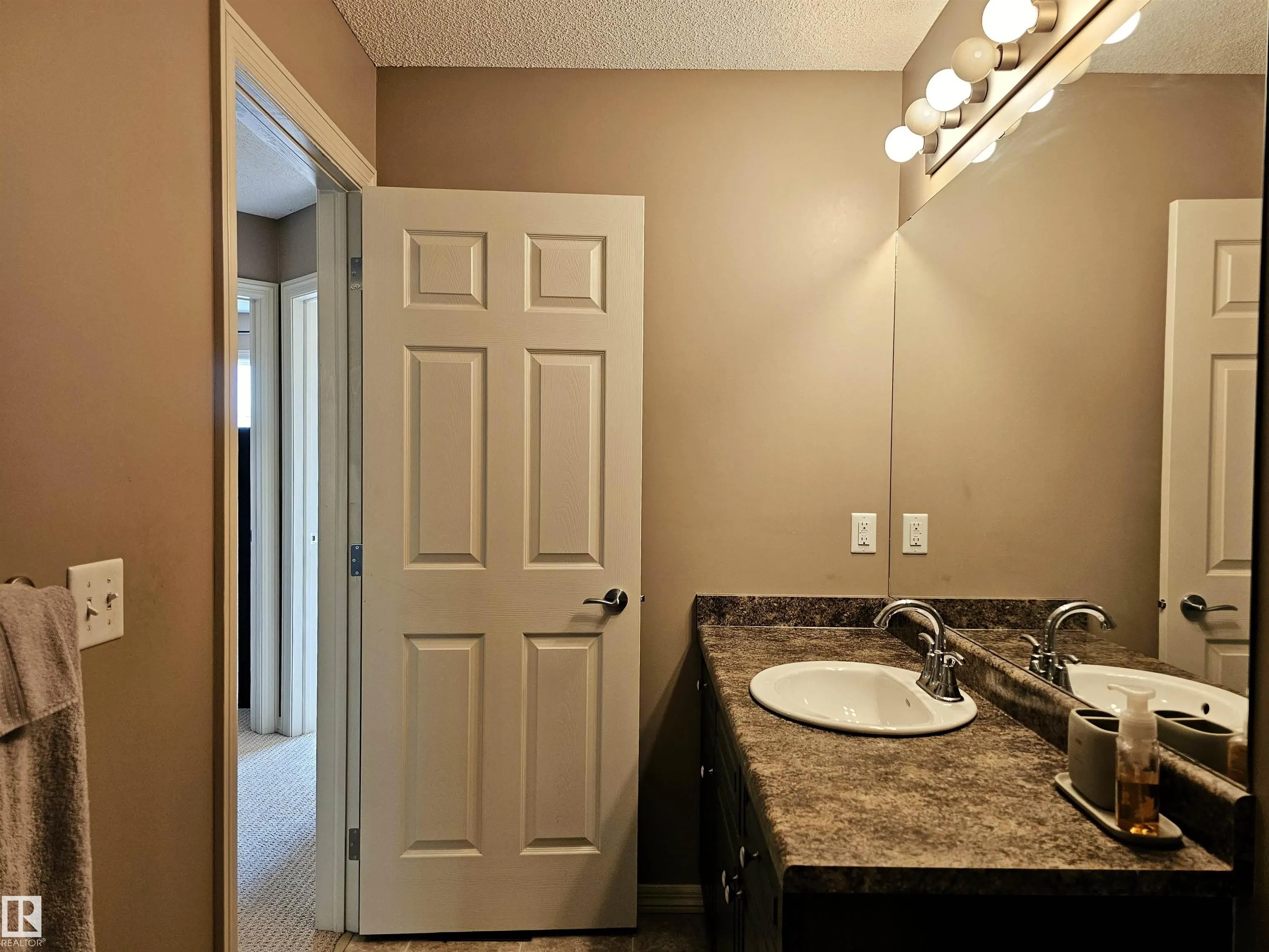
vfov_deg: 58.9
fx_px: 843
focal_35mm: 23
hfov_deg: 73.9
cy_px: 476
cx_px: 634
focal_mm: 6.3
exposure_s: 1/120
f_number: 1.7
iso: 250
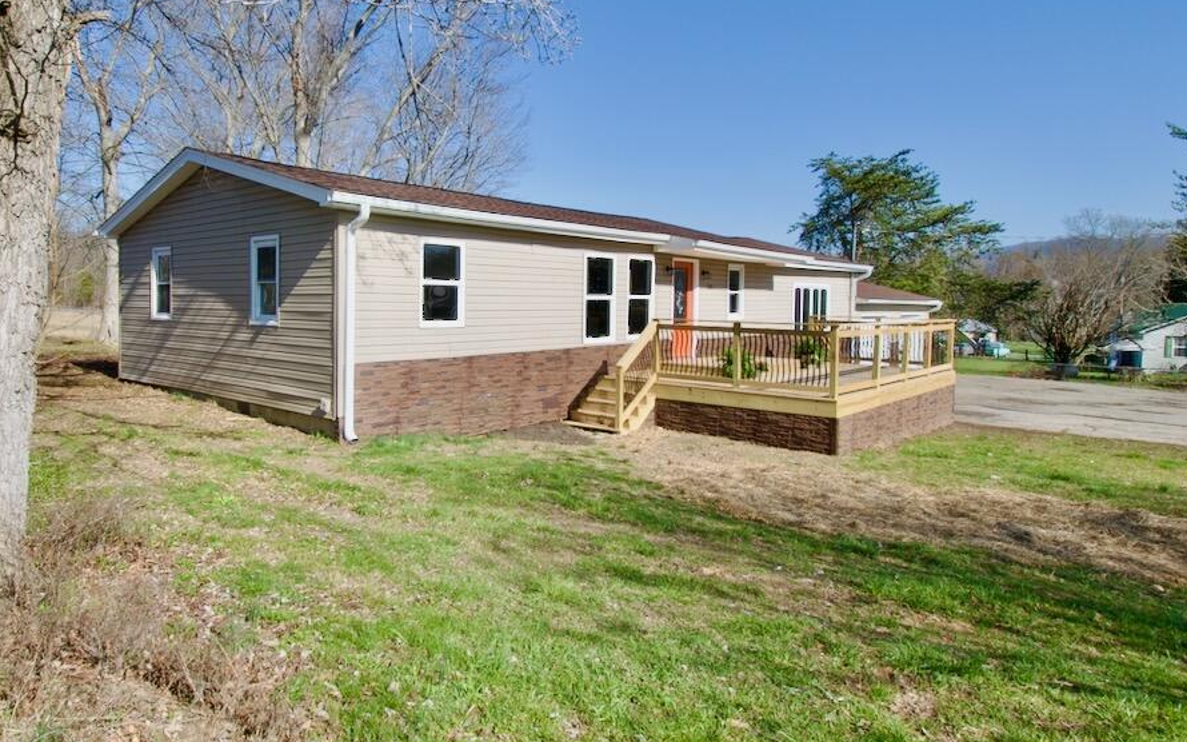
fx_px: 712
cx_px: 509
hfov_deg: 79.2
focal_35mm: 22
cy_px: 322
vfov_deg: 54.9
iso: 200
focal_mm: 10
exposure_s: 1/400
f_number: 10
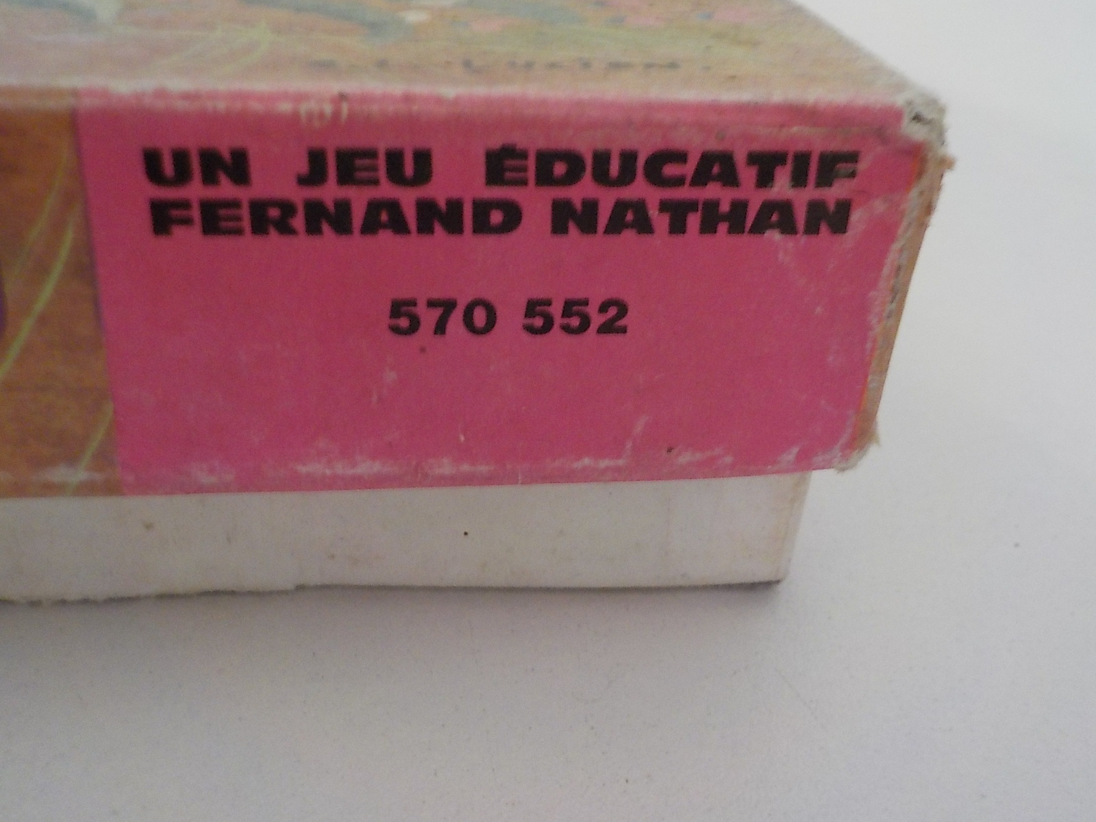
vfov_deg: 46.8
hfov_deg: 60.0
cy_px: 411
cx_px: 548
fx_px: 950
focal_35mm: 30
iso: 400
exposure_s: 1/20
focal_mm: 4.1
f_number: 3.3
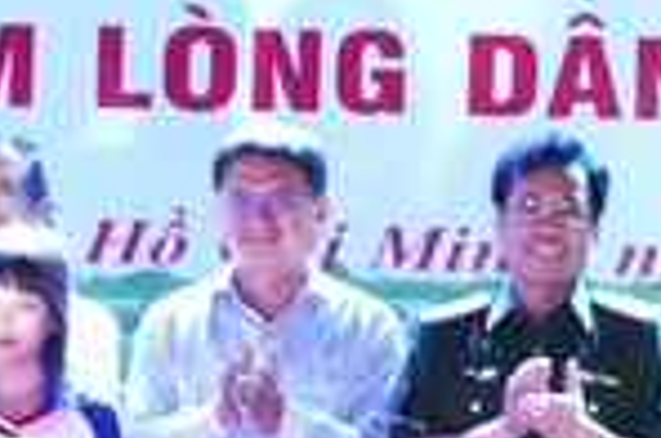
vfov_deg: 5.3
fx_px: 4690
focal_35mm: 256
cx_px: 679
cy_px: 179
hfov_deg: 8.0
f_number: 4
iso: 3200
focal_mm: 28
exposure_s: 1/90
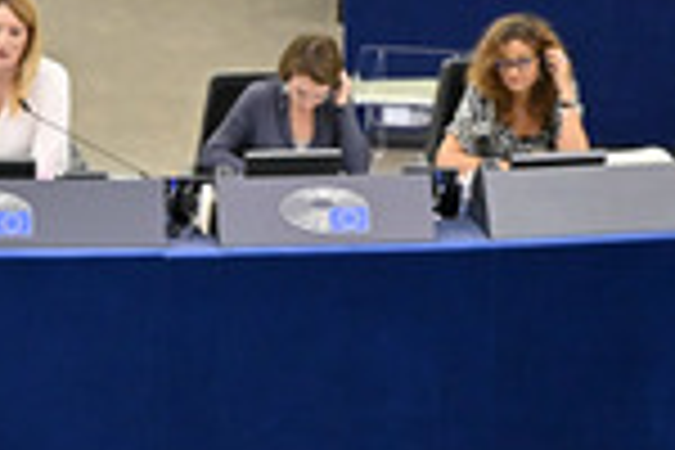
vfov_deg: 2.3
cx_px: -38
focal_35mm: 603
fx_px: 11305
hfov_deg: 3.4
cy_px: 414
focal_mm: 200
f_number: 2.8
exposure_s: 1/1000
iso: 5000
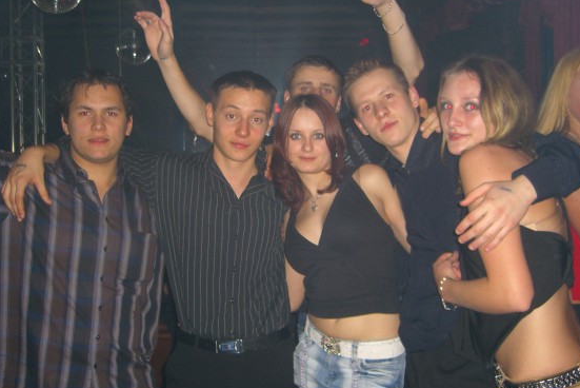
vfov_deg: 31.2
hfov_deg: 45.4
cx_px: 280
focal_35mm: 43
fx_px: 693
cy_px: 194
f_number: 2.8
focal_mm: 7.9
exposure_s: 1/60
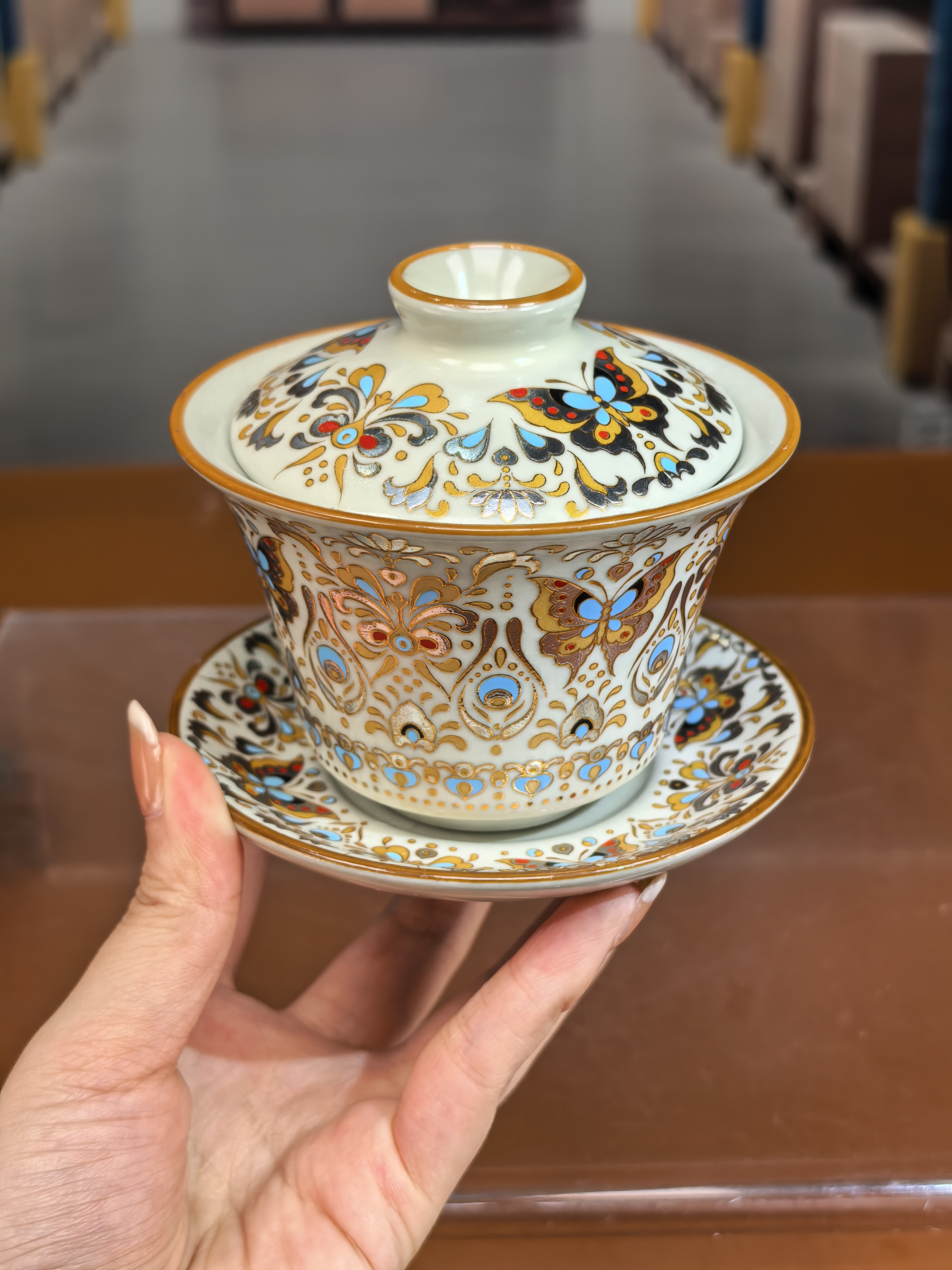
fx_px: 1760
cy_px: 635
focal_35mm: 48
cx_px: 476
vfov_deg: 39.7
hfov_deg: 30.3
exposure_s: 1/1458
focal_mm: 6.98
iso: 160
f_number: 2
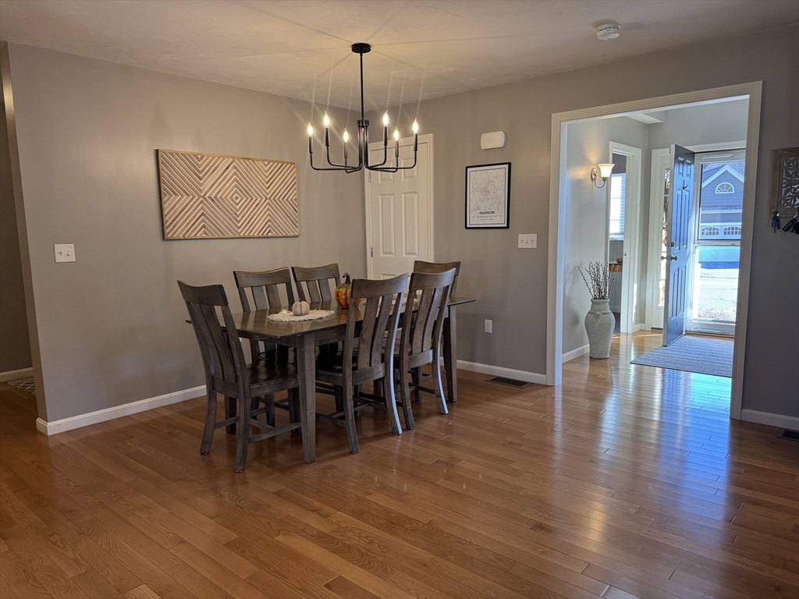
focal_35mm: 24
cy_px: 300
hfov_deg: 71.6
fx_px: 554
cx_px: 400
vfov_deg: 56.8
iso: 160
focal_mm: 6.76
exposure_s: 1/120
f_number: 1.78
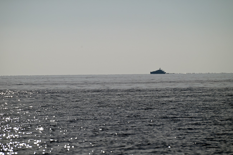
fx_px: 1812
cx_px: 116
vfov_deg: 4.9
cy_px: 78
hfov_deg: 7.4
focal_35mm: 280
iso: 100
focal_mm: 280
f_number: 8
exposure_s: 1/2000
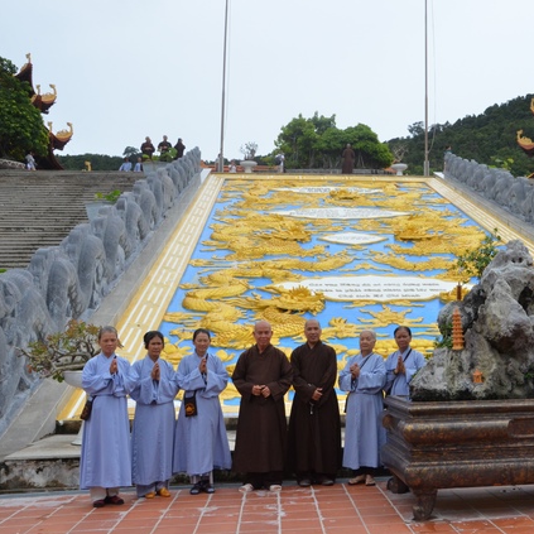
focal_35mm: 43
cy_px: 268
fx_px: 750
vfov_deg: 39.2
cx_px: 389
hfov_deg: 38.3
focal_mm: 22
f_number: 14
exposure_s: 1/800
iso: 1000
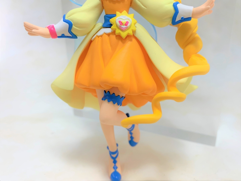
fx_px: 181
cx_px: 120
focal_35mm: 26
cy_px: 90
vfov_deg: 53.1
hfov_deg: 67.3
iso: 40
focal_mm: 4.25
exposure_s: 1/100
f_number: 1.8
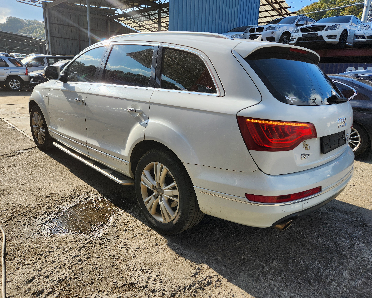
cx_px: 190
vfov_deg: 58.8
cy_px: 149
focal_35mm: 24
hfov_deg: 70.3
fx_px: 264
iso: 20
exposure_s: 1/897
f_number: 1.8
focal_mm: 5.4
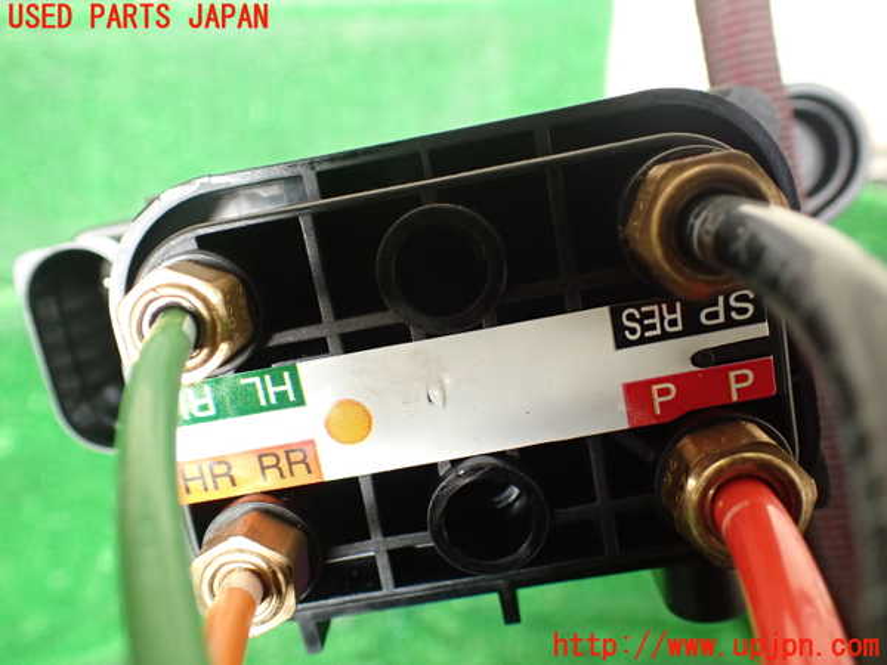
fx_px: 769
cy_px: 332
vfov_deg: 46.8
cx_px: 444
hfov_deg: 60.0
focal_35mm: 30
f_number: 2.3
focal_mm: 5.4
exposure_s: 1/125
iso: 400
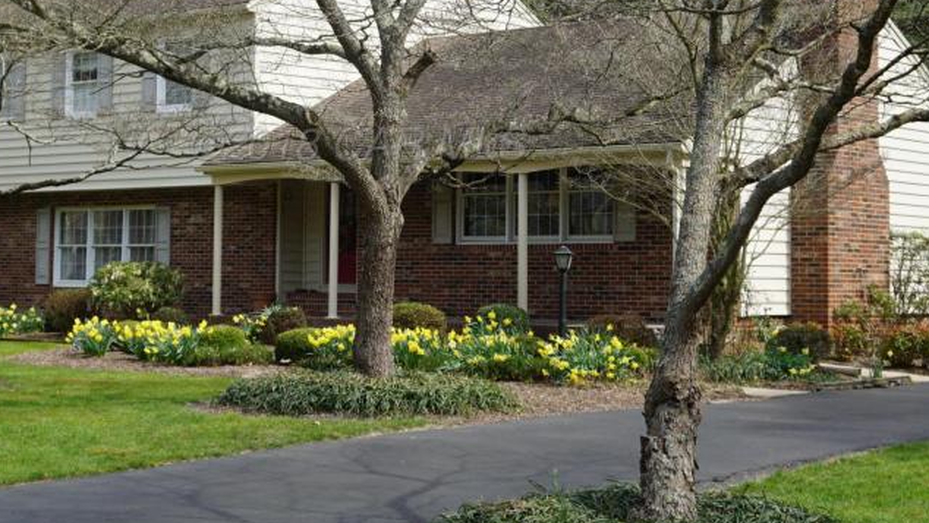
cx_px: 359
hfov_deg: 27.5
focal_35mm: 77
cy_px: 144
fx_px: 1896
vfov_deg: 15.7
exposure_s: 1/250
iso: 100
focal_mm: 27
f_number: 5
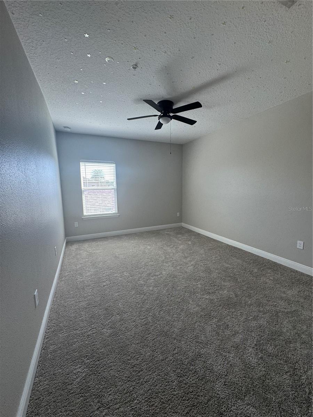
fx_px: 169
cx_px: 156
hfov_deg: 85.7
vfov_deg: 102.1
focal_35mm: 14
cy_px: 208
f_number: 2.2
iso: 125
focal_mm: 2.22
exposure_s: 1/99
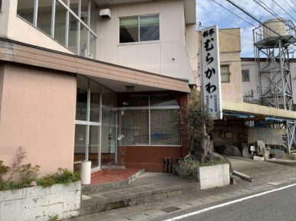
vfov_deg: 45.2
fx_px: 265
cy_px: 91
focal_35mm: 31
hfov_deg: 58.3
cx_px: 139
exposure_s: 1/1350
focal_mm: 4.25
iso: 25
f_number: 1.8
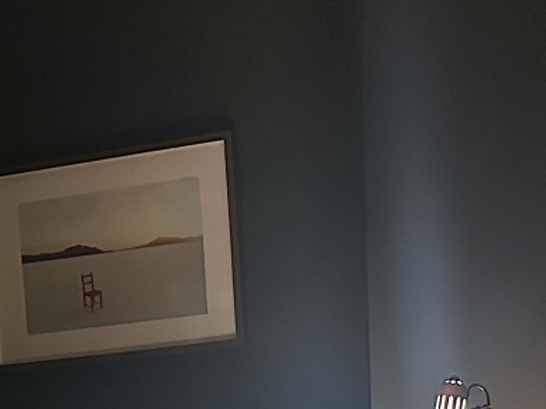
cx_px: 272
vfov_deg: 14.8
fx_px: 1466
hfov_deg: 21.1
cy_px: 600
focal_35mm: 93
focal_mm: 6.86
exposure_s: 1/44
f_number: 1.78
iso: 1000
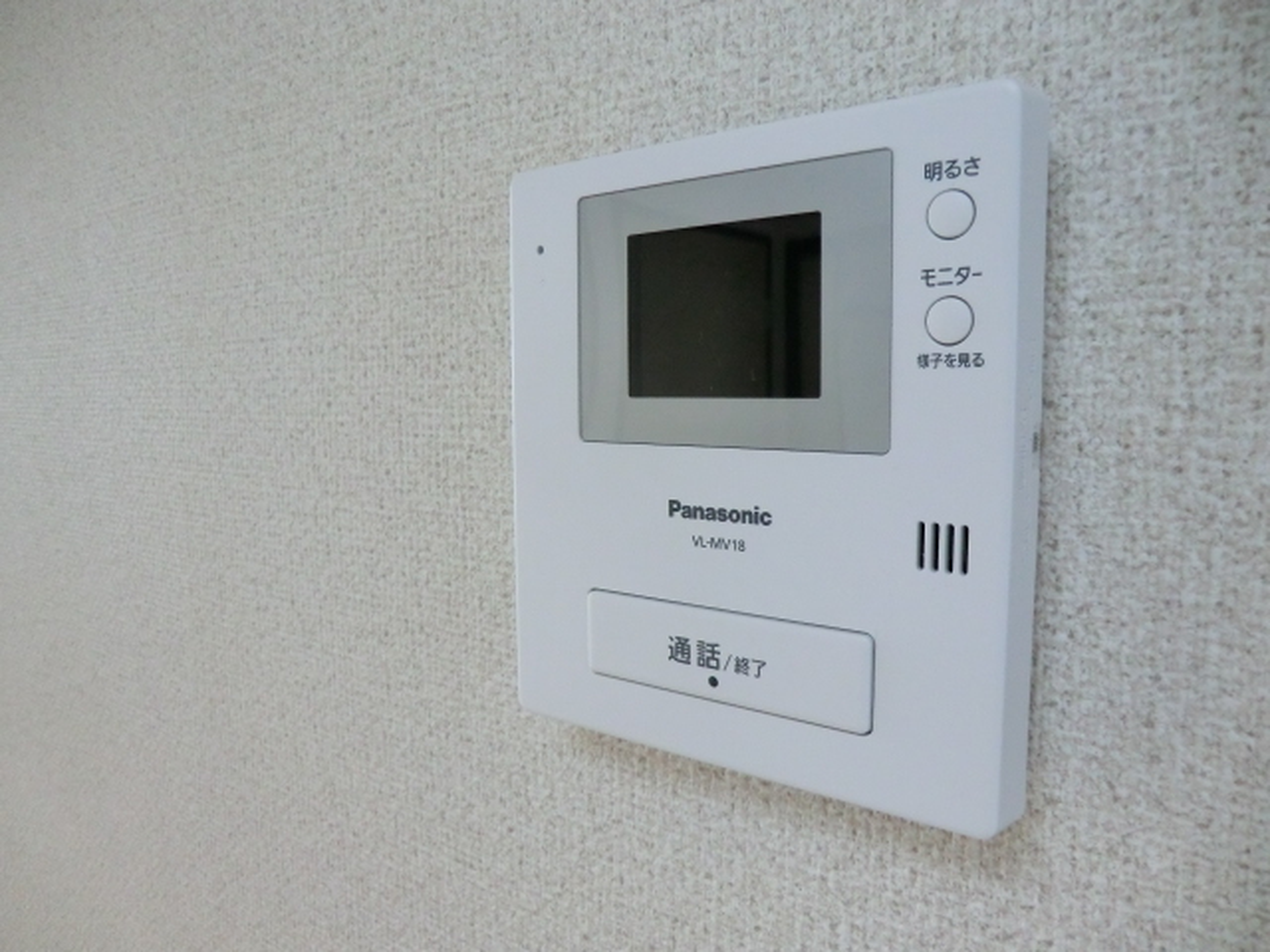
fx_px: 881
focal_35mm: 24
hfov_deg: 71.6
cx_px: 635
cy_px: 476
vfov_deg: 56.8
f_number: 3.2
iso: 320
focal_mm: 4.3
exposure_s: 1/60
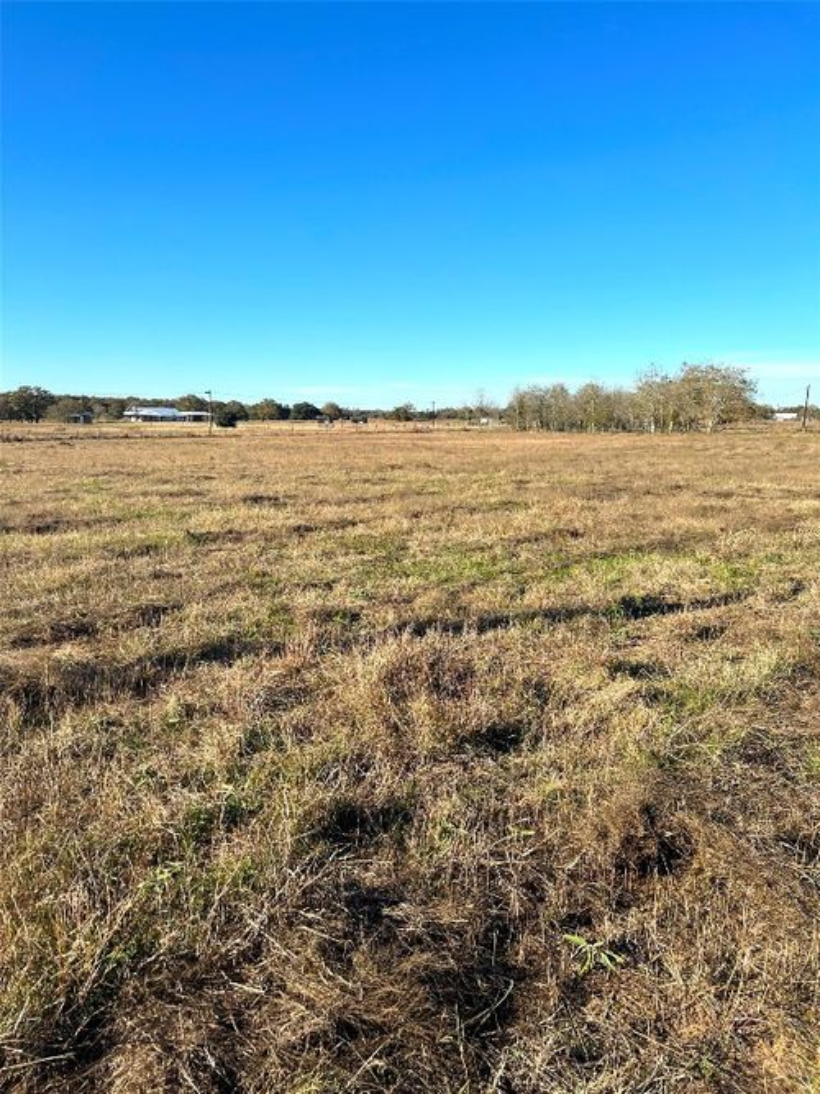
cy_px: 547
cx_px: 410
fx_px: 821
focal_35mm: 26
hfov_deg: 53.0
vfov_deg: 67.3
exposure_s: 1/3460
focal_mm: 5.7
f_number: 1.5
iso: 50
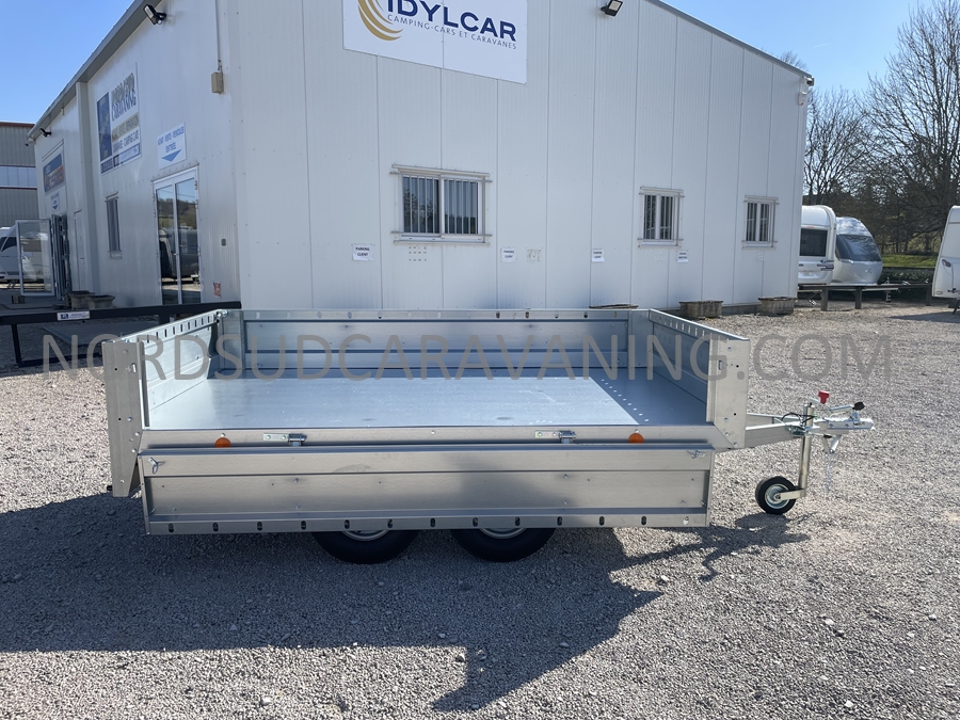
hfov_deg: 67.3
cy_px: 360
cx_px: 480
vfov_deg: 53.1
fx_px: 721
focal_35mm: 26
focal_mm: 4.2
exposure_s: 1/2959
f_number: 1.6
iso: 32
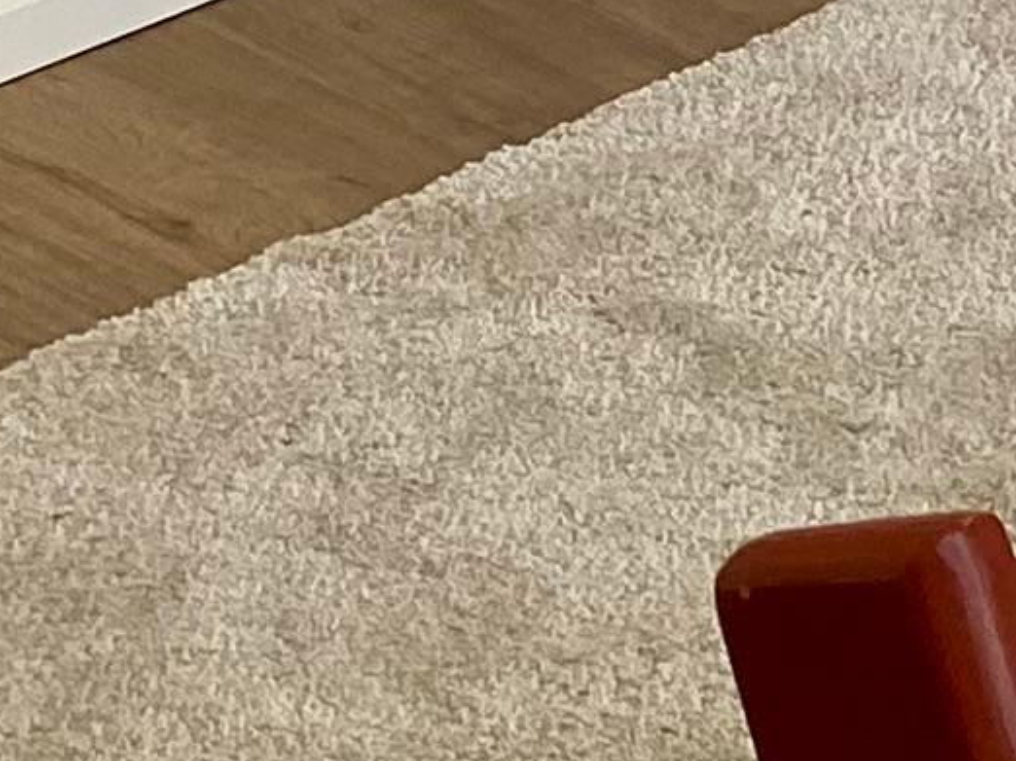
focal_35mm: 201
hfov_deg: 9.4
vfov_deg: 6.6
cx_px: 1777
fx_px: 5897
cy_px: -1685
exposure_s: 1/100
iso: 100
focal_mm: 4.25
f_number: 1.8
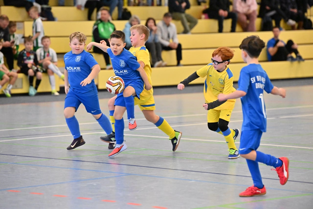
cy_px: 104
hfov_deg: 11.7
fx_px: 1521
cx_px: 156
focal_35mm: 175
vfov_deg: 7.8
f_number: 3.5
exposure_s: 1/1000
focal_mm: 175
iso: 8000
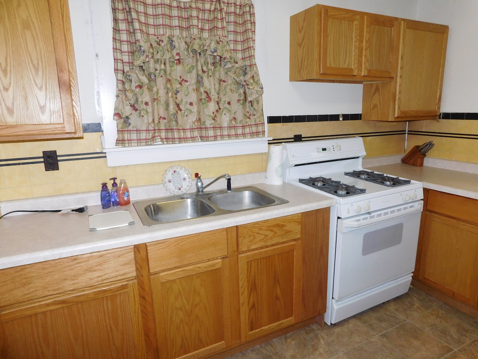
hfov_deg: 73.9
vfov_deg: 58.9
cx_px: 239
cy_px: 180
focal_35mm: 23
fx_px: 318
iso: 200
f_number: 3
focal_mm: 4
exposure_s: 1/30
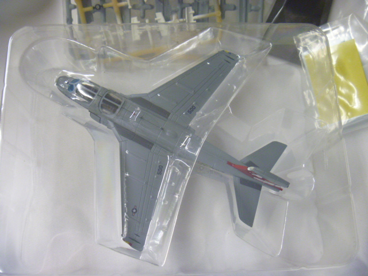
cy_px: 138
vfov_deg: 40.7
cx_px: 184
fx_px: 372
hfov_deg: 52.6
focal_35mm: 35
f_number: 3.5
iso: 400
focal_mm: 6.3
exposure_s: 1/30
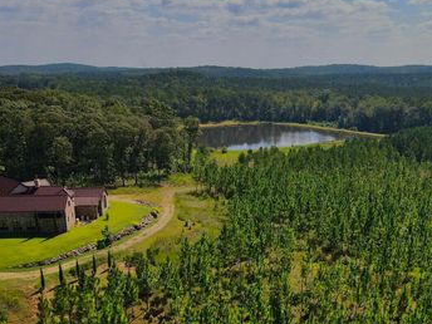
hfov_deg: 59.3
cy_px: 189
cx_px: 167
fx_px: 374
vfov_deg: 46.6
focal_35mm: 30
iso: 100
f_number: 2.8
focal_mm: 4.5
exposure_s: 1/2000
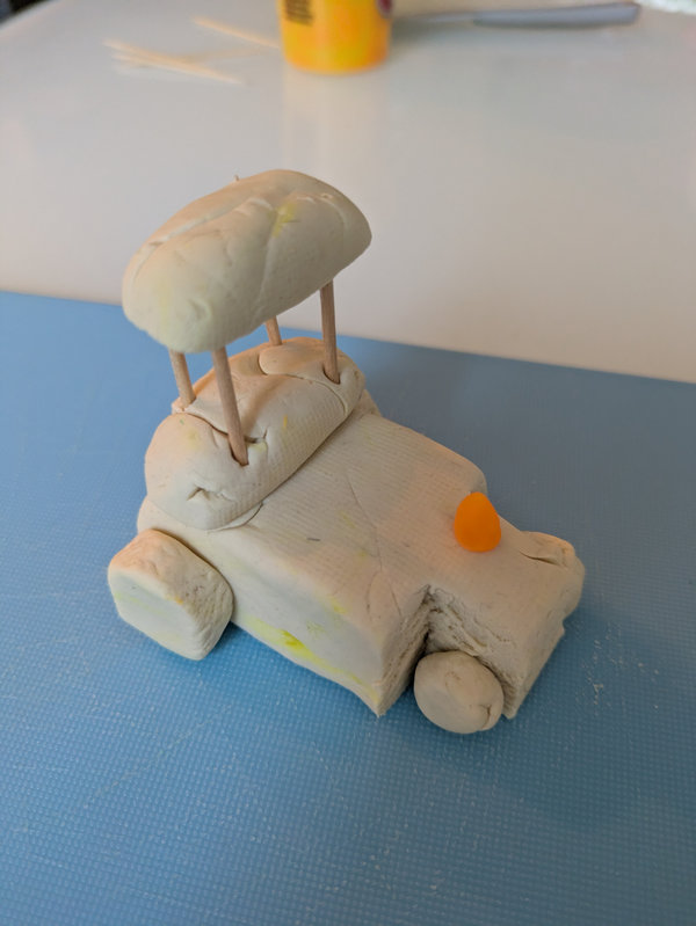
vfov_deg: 69.4
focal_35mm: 25
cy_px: 463
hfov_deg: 54.9
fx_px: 670
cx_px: 348
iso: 644
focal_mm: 5.43
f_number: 1.89
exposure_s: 1/25
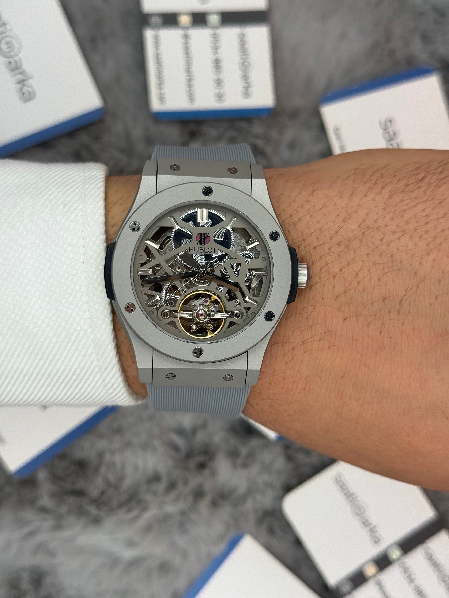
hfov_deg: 30.3
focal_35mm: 48
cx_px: 224
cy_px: 299
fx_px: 830
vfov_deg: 39.7
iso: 64
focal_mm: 6.76
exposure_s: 1/747
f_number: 1.78
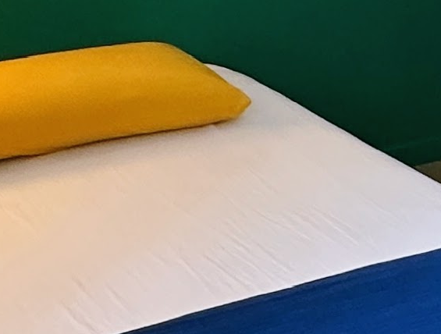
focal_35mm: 99
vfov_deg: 13.5
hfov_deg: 19.3
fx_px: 1266
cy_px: -258
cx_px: 425
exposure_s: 1/60
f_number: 2.2
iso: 250
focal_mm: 2.22
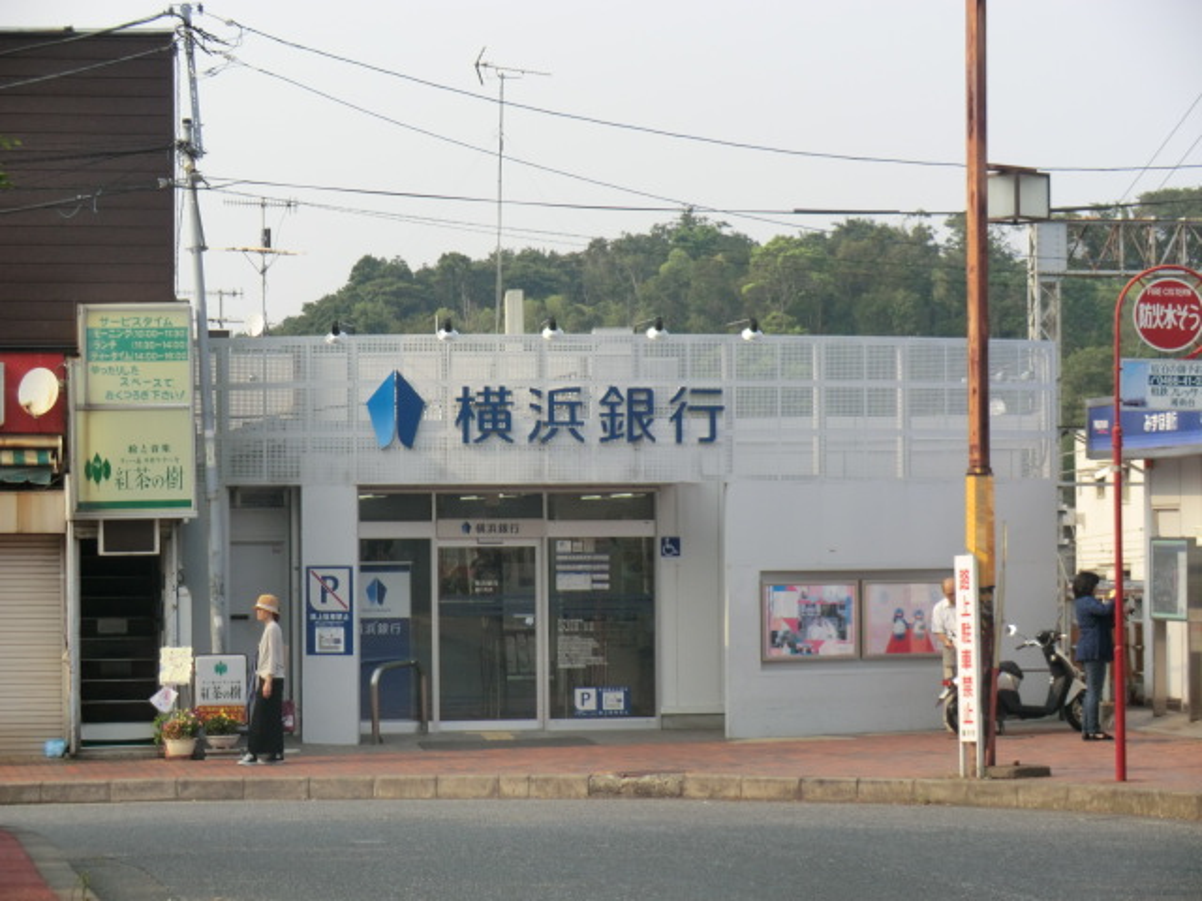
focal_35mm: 105
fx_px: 3646
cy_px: 450
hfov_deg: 18.7
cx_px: 601
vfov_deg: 14.1
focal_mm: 18.8
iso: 80
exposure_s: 1/320
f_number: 5
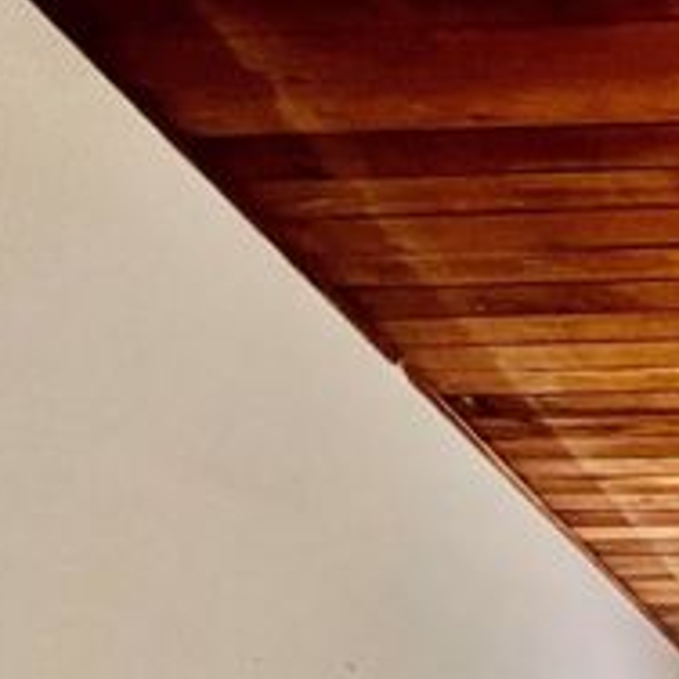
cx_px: 1074
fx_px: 954
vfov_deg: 32.0
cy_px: 831
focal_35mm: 43
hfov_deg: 25.9
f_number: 1.8
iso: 640
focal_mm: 1.57
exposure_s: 1/60
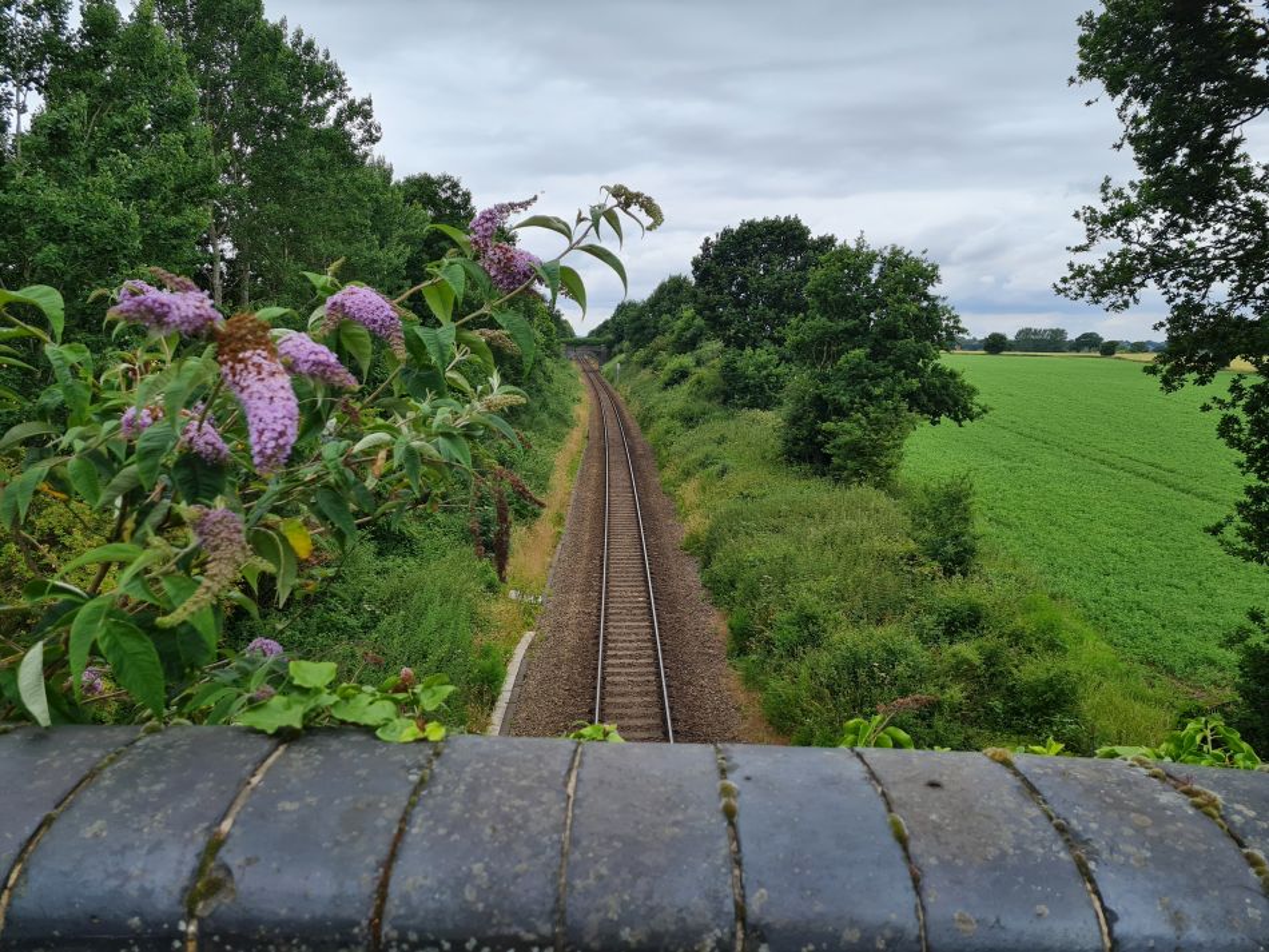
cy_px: 476
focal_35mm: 26
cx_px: 634
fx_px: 953
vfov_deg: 53.1
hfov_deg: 67.3
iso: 50
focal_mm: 5.4
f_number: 1.8
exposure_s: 1/1124
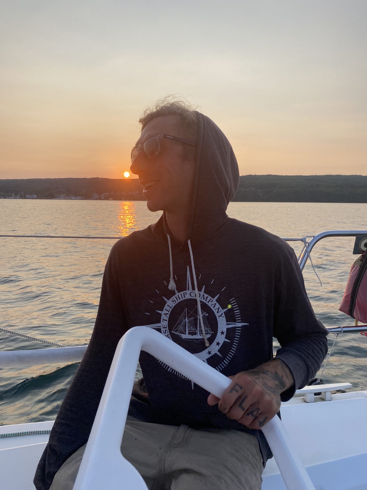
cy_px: 245
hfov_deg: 53.1
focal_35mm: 26
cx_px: 184
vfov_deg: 67.3
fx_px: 368
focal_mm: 4.25
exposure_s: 1/839
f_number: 1.8
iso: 32
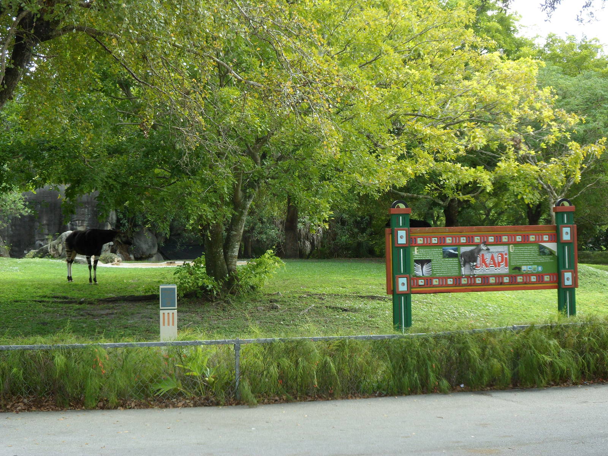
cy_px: 228
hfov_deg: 28.6
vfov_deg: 21.6
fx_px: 1194
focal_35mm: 68
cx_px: 304
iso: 80
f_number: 4.7
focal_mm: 10.6
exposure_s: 1/90
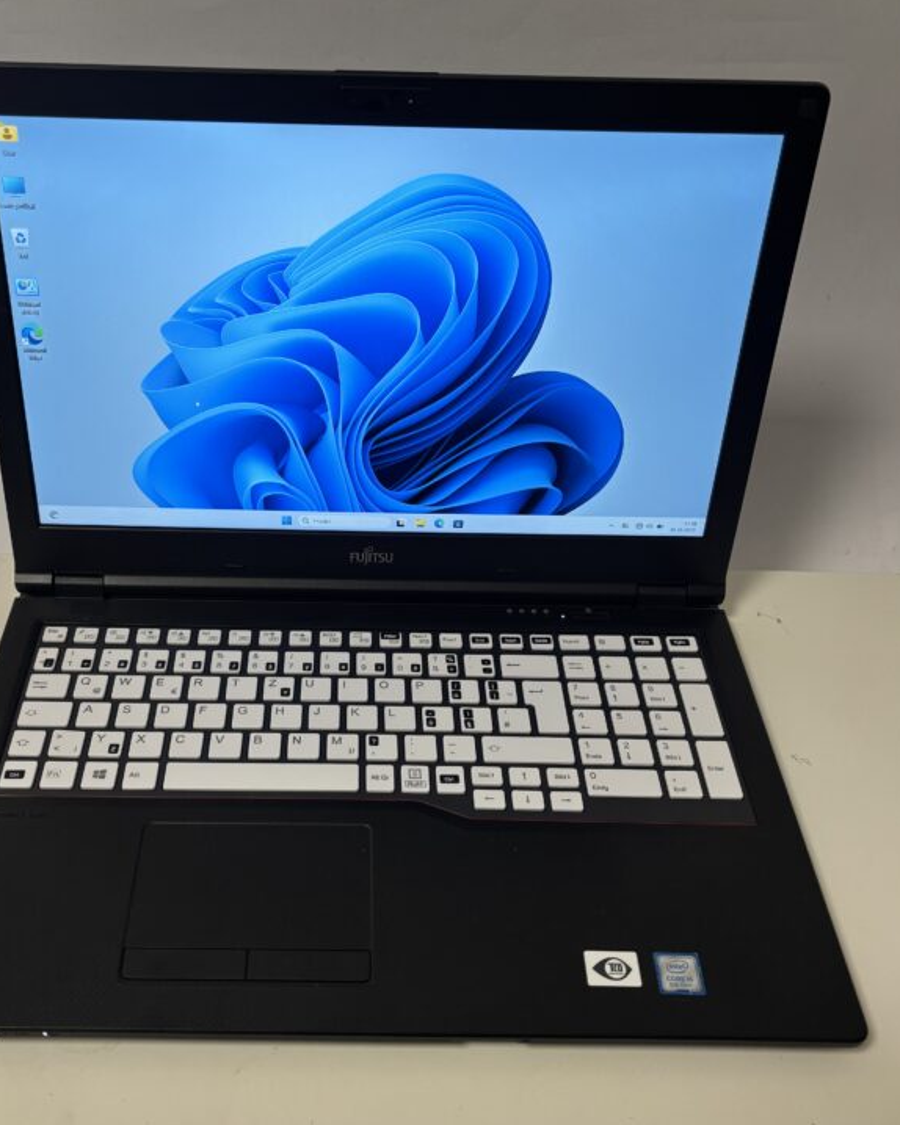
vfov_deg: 54.1
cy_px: 620
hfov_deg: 44.3
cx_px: 365
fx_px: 1099
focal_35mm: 33
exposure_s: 1/50
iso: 80
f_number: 1.6
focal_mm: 5.96
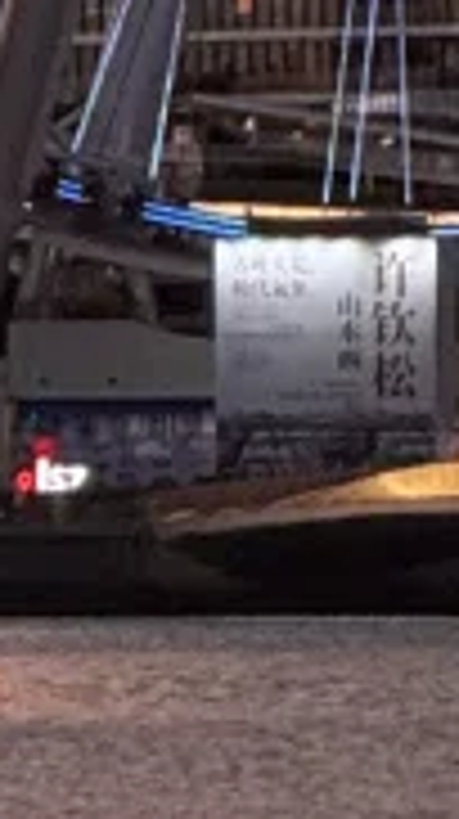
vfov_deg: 2.1
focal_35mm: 1037
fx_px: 22500
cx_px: -189
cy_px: -1170
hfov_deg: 1.2
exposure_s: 1/87
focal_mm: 15.66
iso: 250
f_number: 2.8
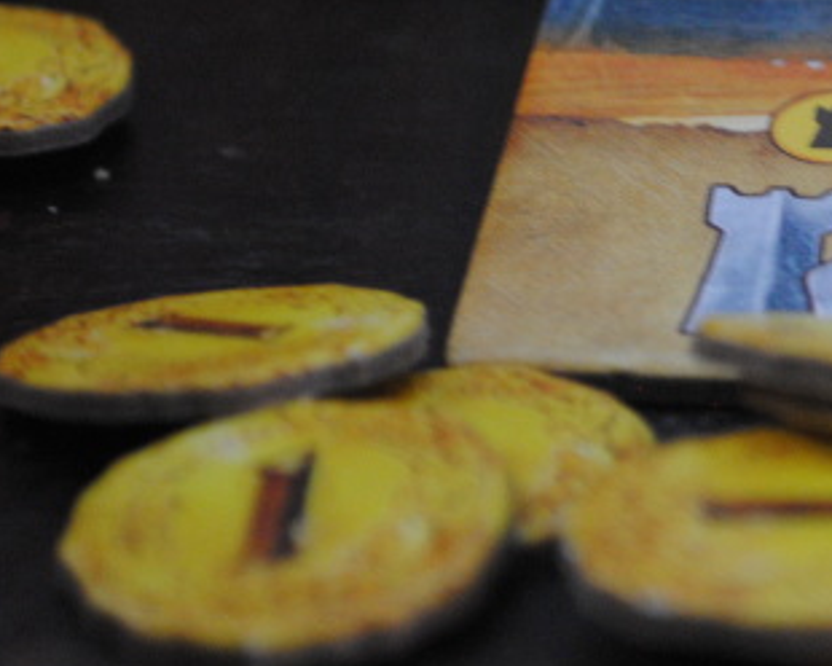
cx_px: 1065
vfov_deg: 7.7
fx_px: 4930
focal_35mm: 200
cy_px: 132
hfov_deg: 9.5
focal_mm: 55
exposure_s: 1/20
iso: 800
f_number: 5.6
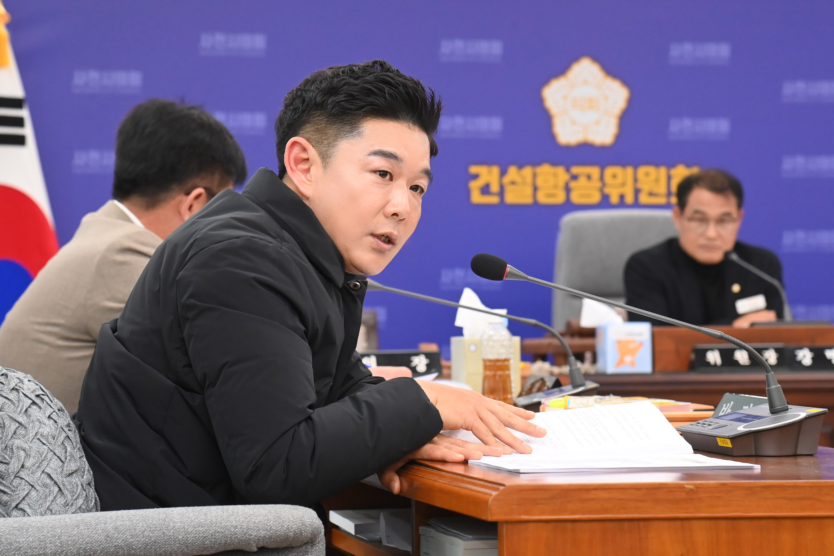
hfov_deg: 21.5
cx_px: 417
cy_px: 278
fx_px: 2201
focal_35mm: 95
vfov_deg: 14.4
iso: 4000
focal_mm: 95
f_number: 6.3
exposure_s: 1/250
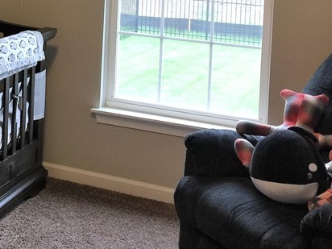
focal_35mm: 72
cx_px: 13
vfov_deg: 19.4
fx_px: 691
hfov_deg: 25.9
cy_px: -38
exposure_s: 1/30
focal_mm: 4.15
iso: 50
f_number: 2.2
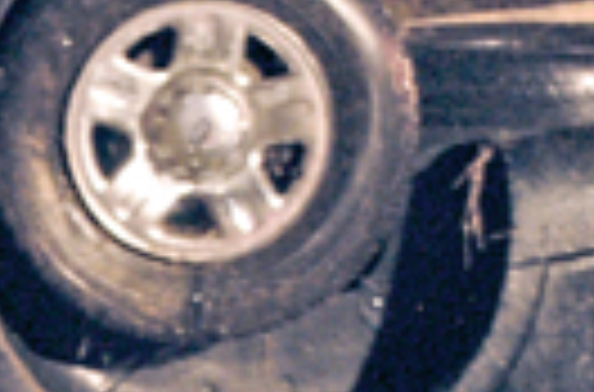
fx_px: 4061
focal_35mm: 247
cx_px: -212
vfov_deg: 5.5
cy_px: 252
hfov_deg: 8.2
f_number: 4.8
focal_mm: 30
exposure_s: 1/4
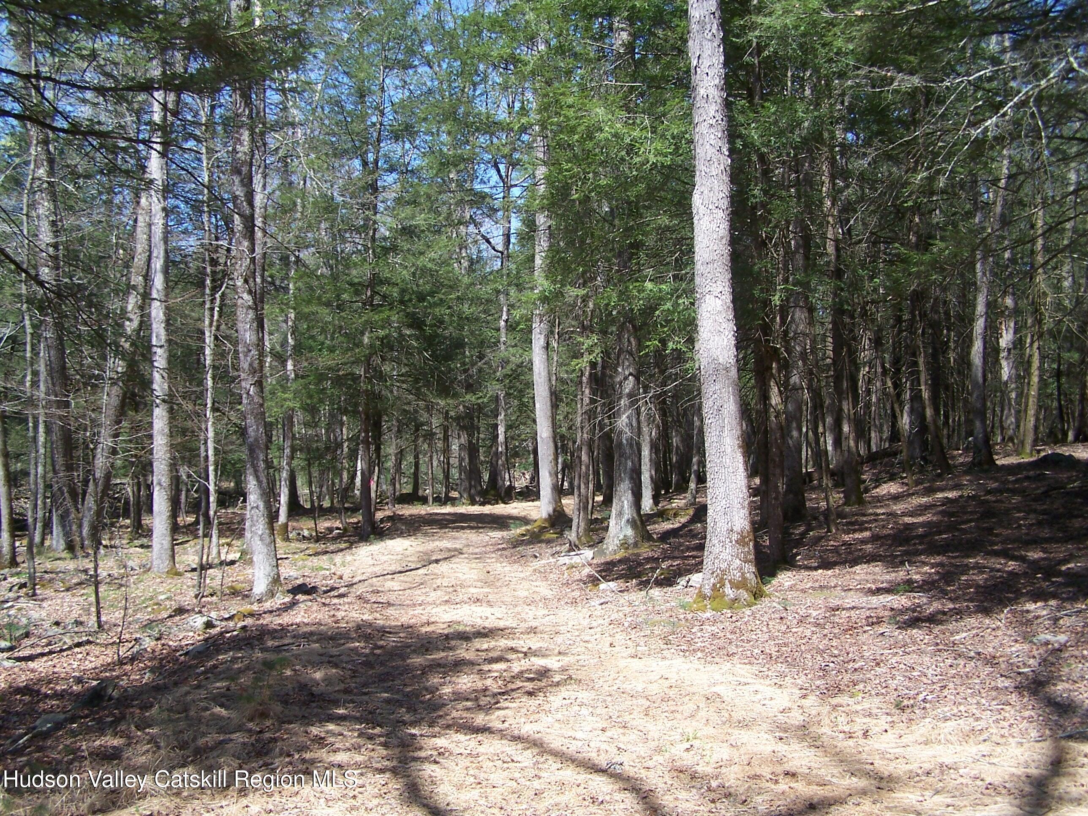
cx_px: 544
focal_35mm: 38
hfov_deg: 49.0
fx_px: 1194
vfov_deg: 37.7
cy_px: 408
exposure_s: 1/500
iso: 80
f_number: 2.8
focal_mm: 6.3
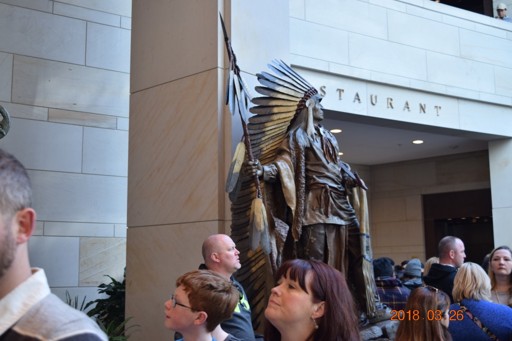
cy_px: 170
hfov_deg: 42.3
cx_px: 256
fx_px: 661
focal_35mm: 46
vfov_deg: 28.9
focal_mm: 31
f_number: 4.5
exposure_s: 1/100
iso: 400
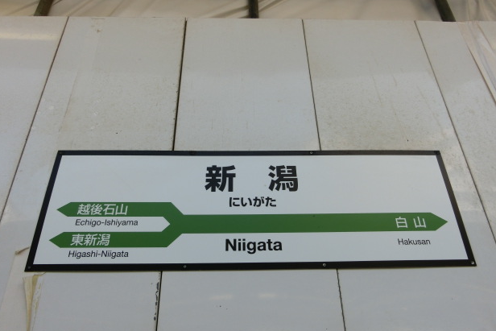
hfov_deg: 67.4
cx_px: 252
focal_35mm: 27
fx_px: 372
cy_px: 160
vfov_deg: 47.9
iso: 80
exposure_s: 1/250
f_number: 3.5
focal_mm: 4.5
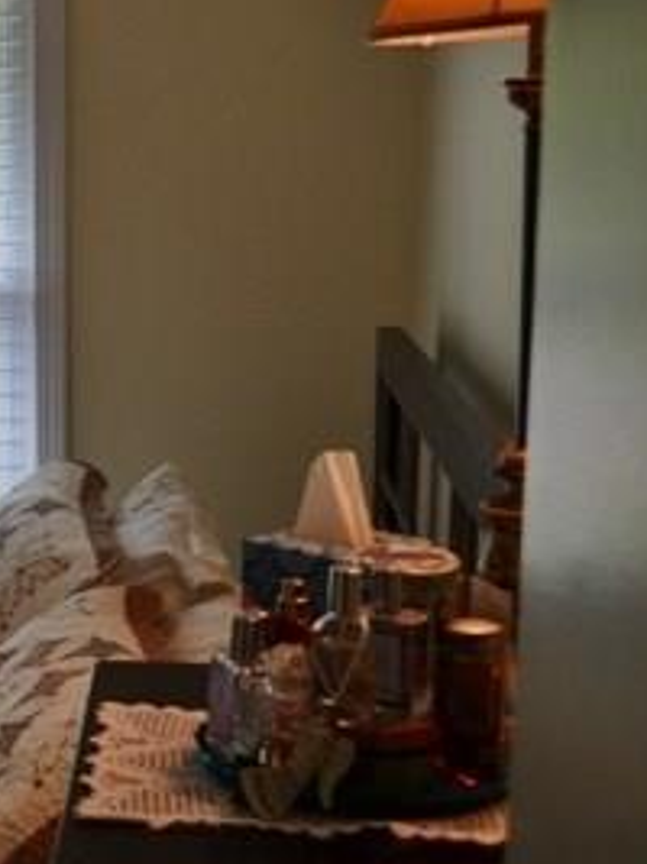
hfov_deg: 17.6
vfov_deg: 25.7
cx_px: -298
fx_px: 1896
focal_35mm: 76
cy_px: 474
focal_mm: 22
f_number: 5
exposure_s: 1/100
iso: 400
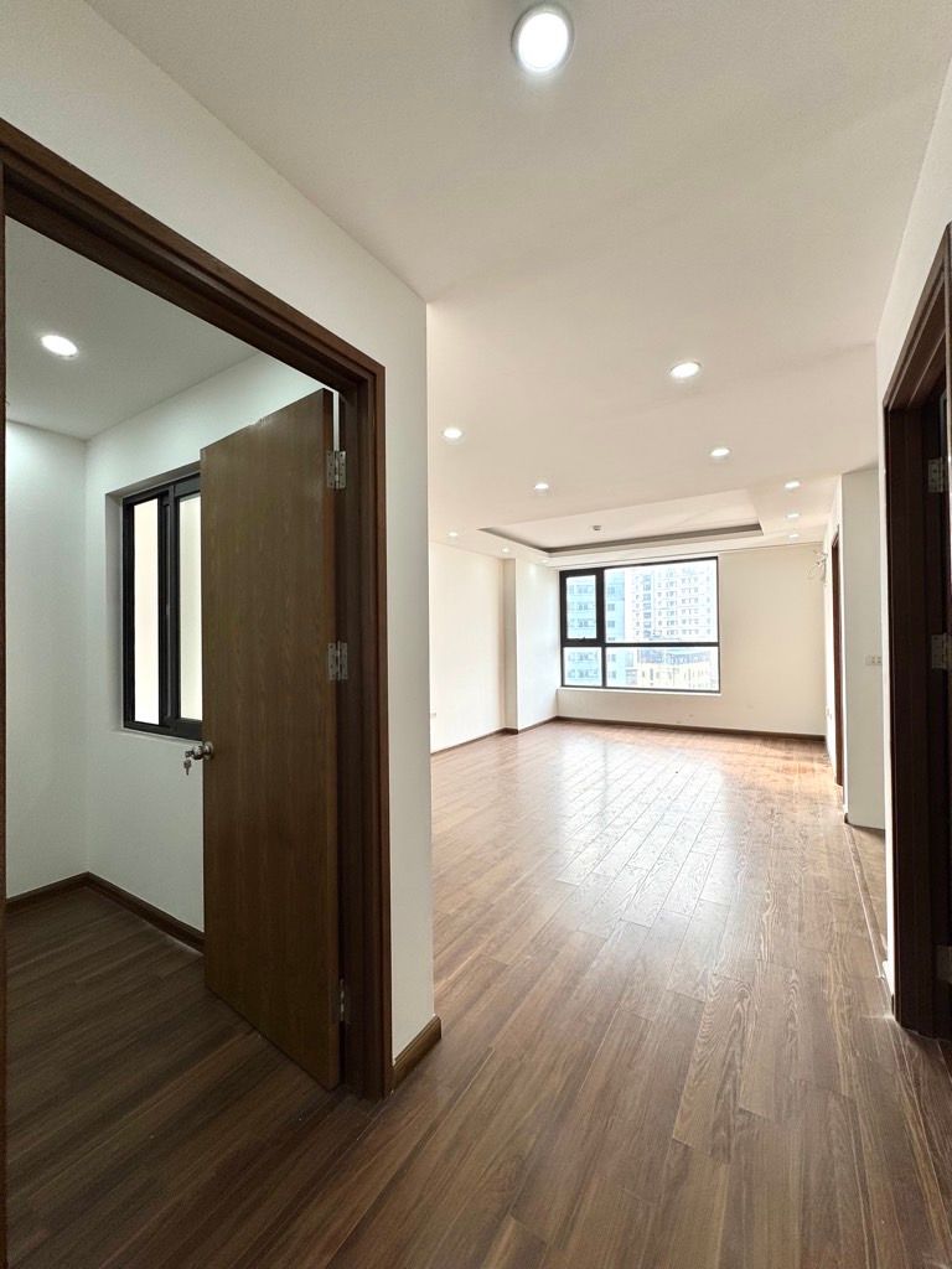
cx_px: 476
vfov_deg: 102.1
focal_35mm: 14
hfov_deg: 85.7
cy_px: 634
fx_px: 513
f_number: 2.2
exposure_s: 1/231
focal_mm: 2.22
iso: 40
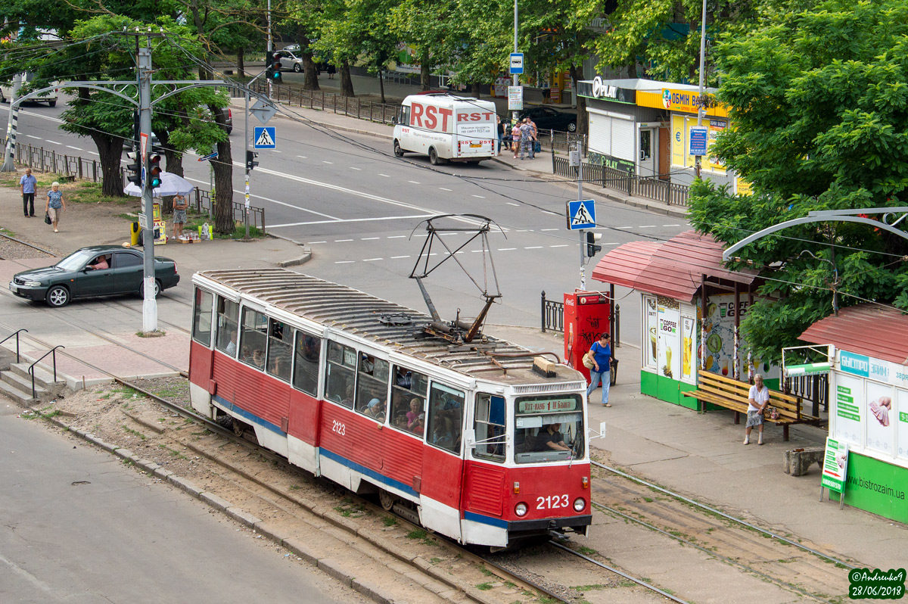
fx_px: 1814
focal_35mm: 72
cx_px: 454
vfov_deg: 18.9
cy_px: 302
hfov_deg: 28.1
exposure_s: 1/640
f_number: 7.1
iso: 200
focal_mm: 48
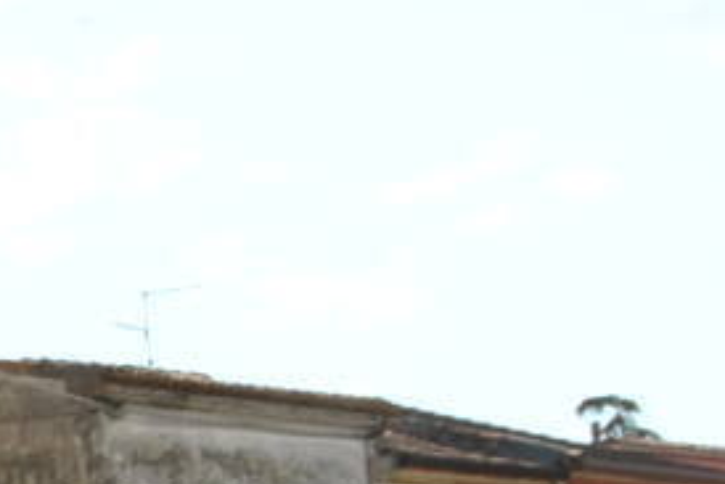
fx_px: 2136
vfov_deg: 12.4
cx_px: -878
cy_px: 669
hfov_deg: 14.5
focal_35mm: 106
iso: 100
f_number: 8
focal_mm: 10
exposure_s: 1/250
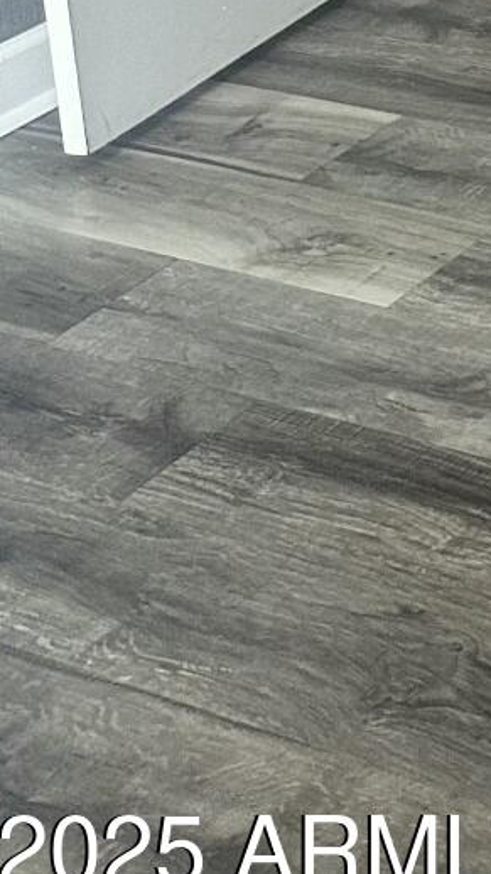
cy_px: -682
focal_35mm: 101
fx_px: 2340
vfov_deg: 17.4
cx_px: 1252
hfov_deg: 10.1
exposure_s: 1/60
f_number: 1.78
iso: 200
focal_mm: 6.86
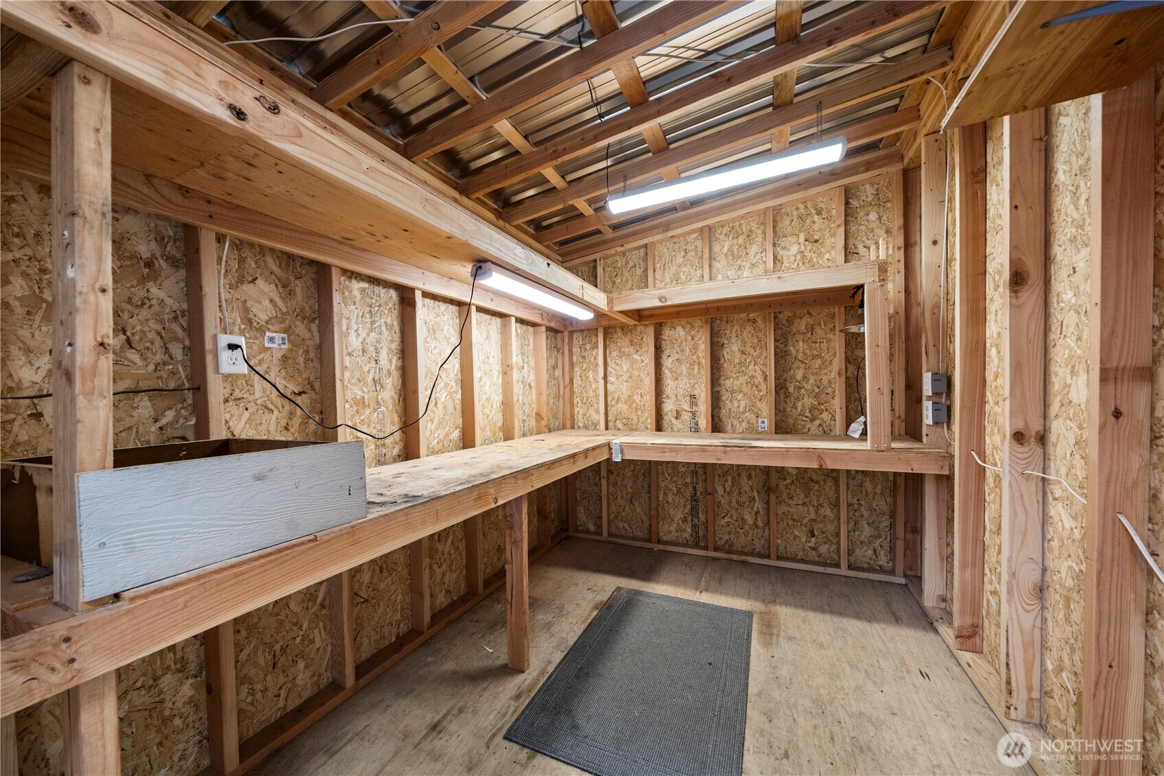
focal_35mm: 12
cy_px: 388
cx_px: 582
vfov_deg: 90.0
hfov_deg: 112.6
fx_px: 388
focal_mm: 12
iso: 640
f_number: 6.3
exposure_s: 1/30
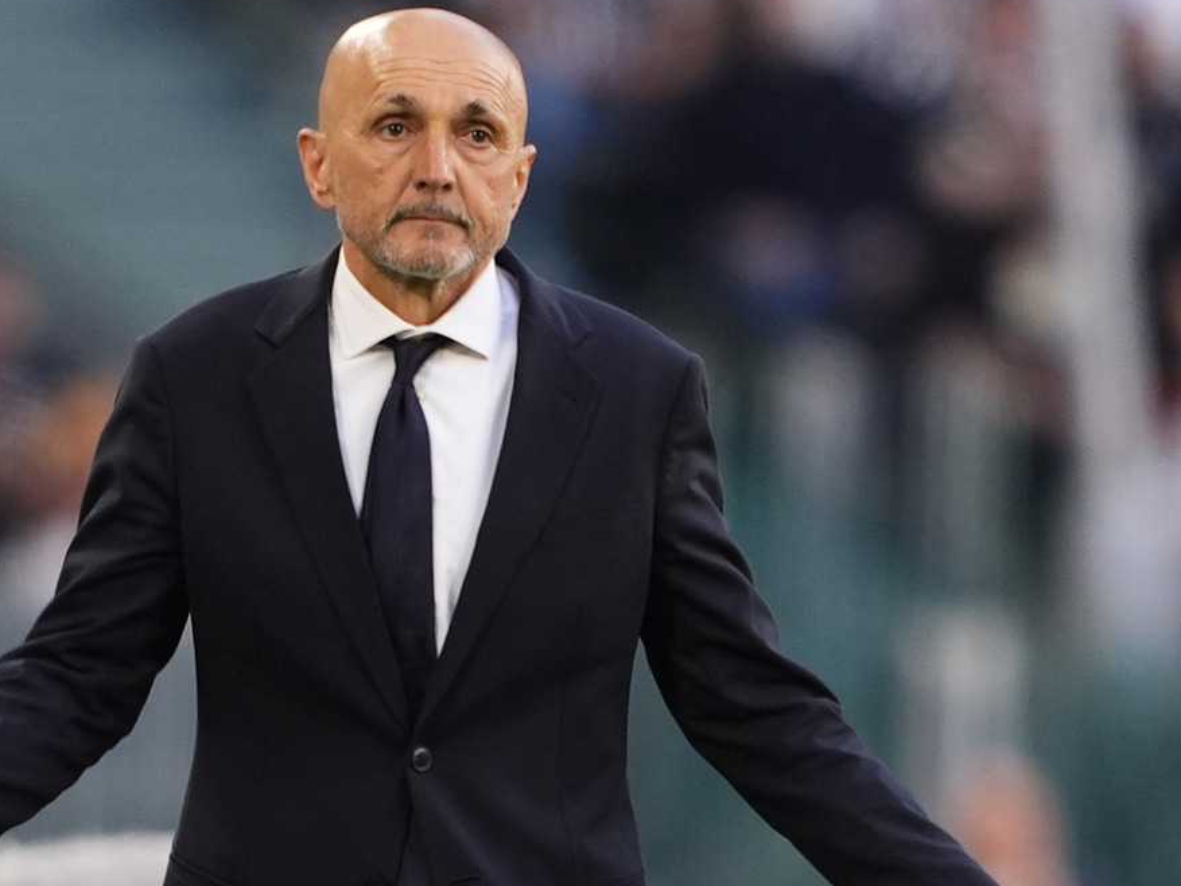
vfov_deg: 2.4
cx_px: 463
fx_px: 20951
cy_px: 523
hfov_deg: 3.2
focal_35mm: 614
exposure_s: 1/1250
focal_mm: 400
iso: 1250
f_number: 2.8
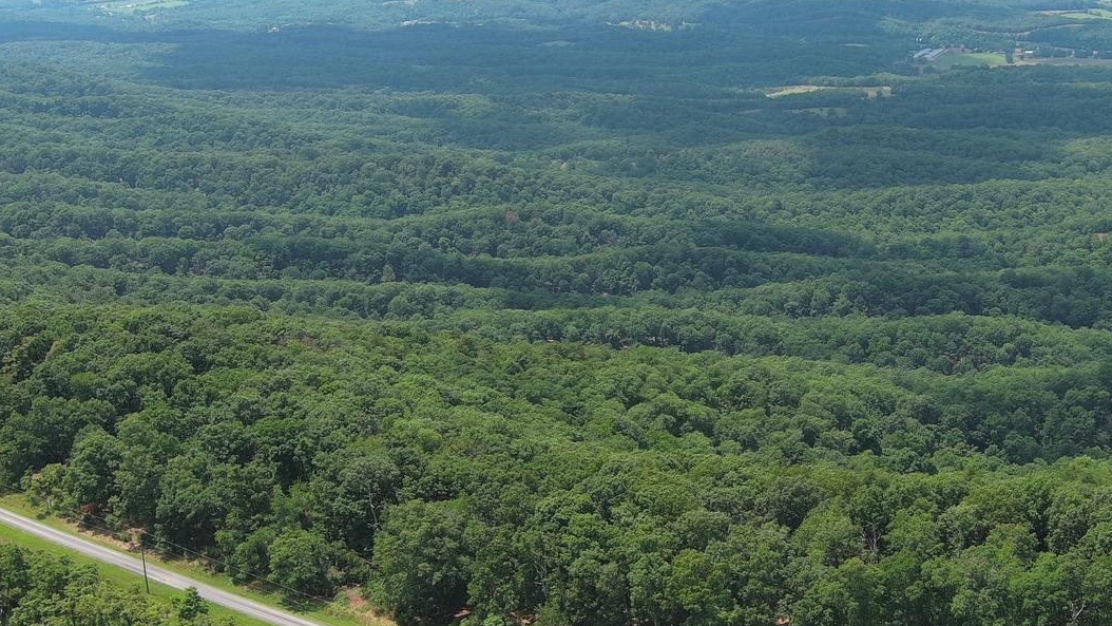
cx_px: 839
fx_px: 1740
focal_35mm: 59
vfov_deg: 20.4
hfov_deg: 34.7
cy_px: 321
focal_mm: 10.57
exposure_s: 1/787
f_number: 2.8
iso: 100
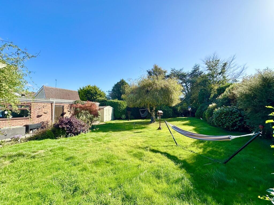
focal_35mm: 14
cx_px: 137
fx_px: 111
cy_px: 102
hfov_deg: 102.1
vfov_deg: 85.7
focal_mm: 2.22
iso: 40
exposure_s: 1/963
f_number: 2.2
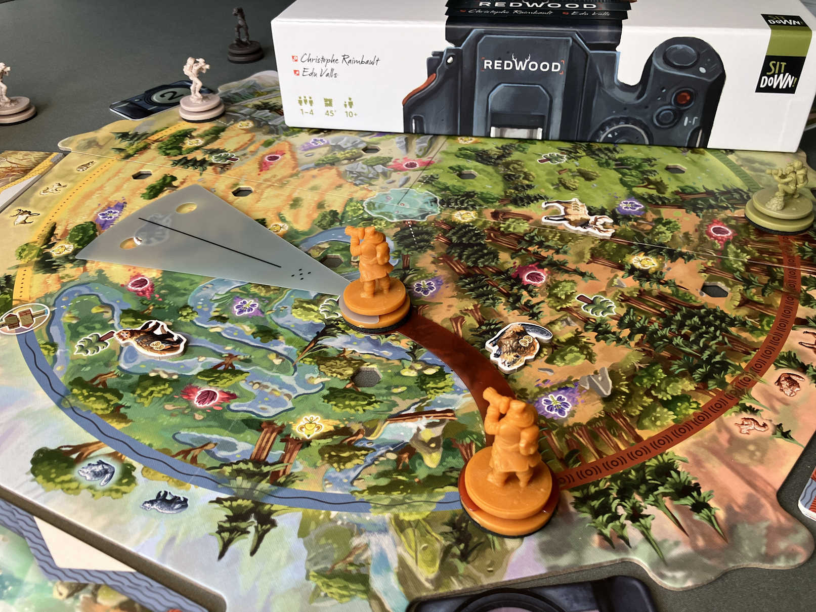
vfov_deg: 49.8
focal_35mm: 28
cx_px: 408
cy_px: 306
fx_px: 660
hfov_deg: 63.4
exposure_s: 1/97
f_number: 1.8
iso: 80
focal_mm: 3.99
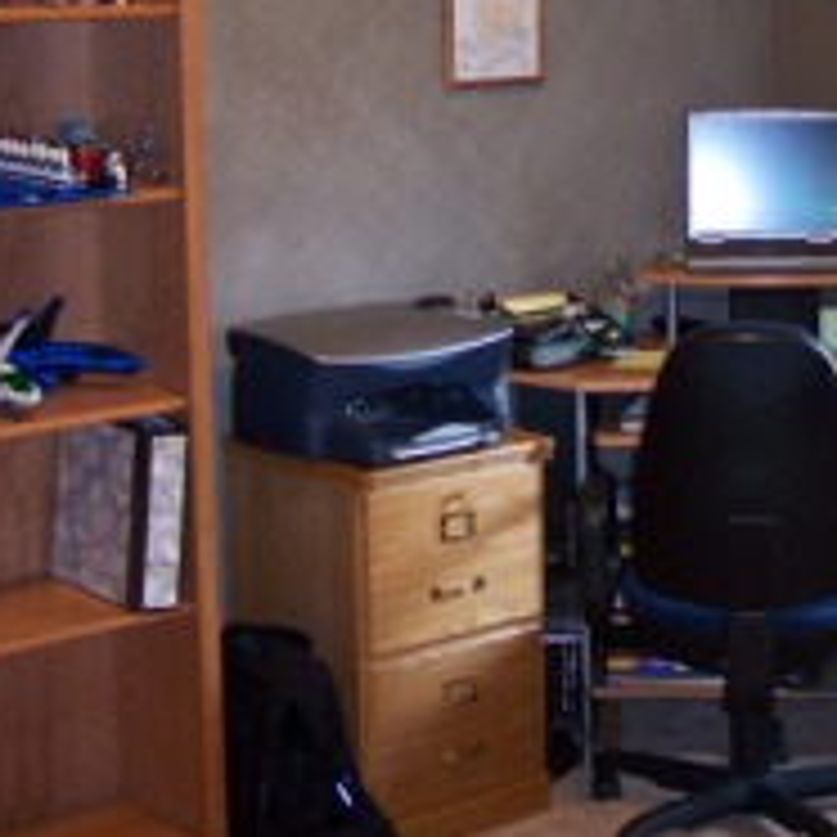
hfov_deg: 20.9
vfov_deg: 21.3
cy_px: 241
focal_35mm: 81
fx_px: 2216
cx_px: 765
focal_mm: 8
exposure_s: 1/30
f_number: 2.8
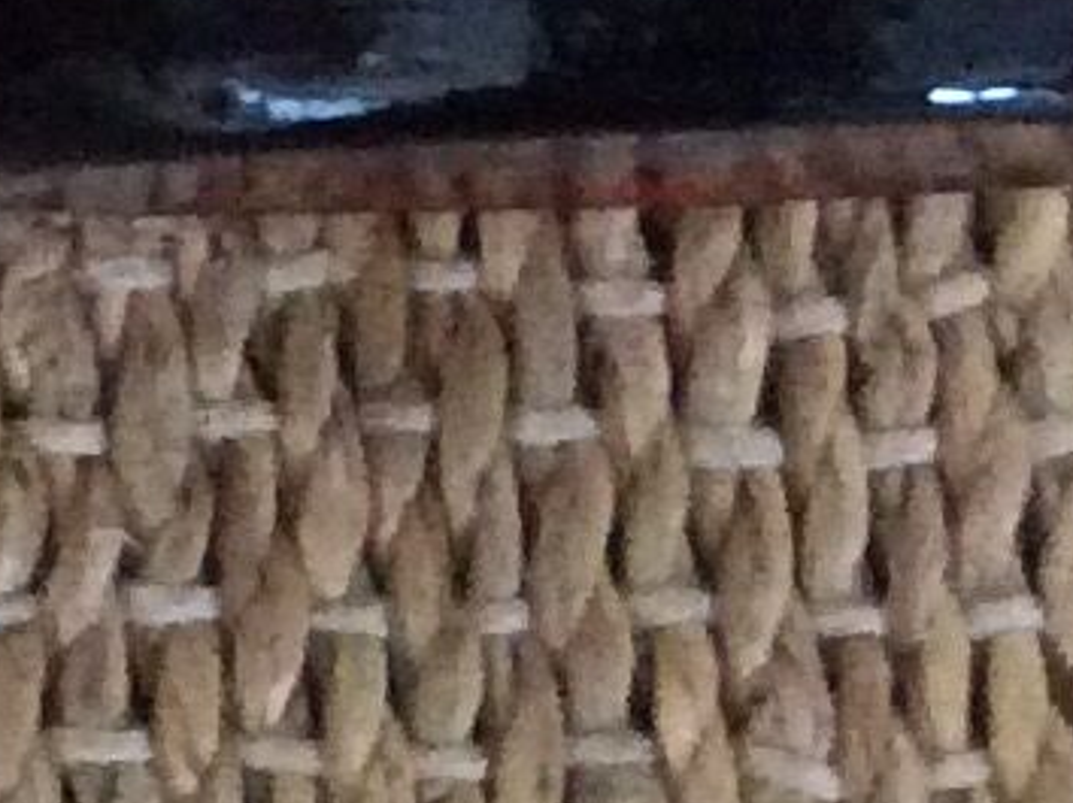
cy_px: -1815
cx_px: -1743
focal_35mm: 234
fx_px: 7248
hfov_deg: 7.7
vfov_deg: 5.8
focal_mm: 3.3
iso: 320
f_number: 2.4
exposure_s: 1/17
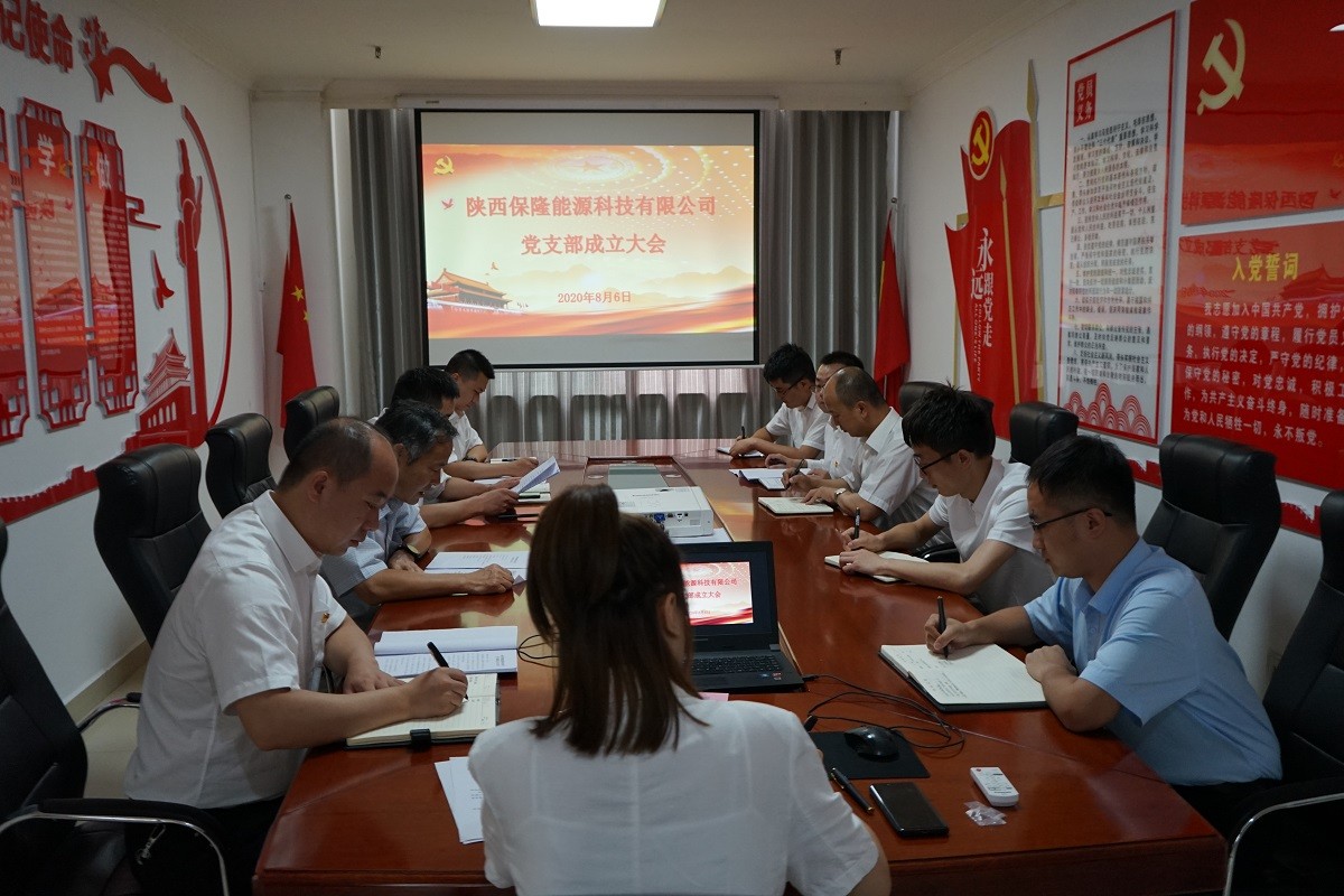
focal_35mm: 31
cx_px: 672
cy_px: 448
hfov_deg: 60.3
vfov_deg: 42.3
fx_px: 1157
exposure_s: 1/160
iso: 1250
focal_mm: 31
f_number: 4
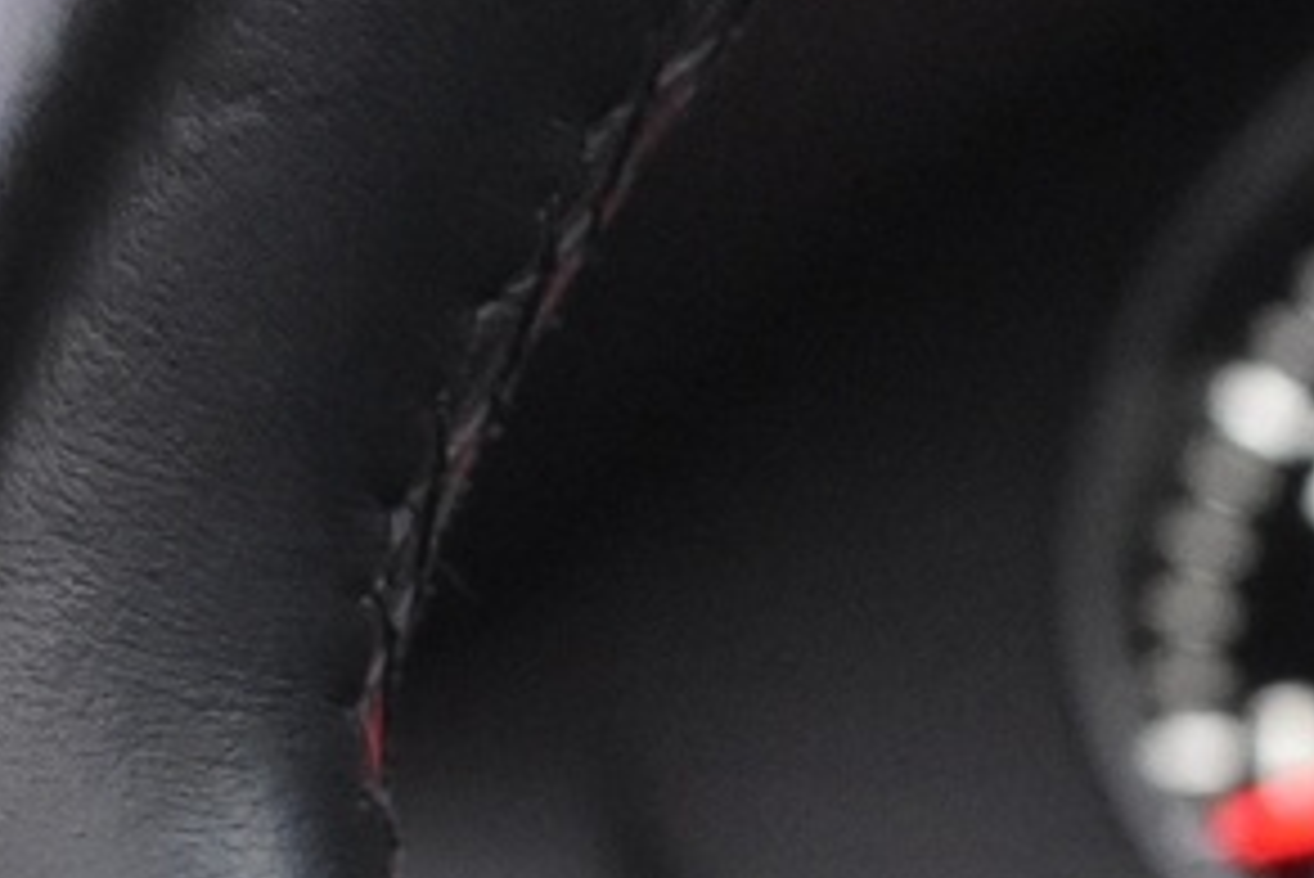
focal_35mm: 175
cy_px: 1540
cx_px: 1238
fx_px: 6382
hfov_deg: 11.7
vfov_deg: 7.6
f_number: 3.8
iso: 3200
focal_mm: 21
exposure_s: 1/30
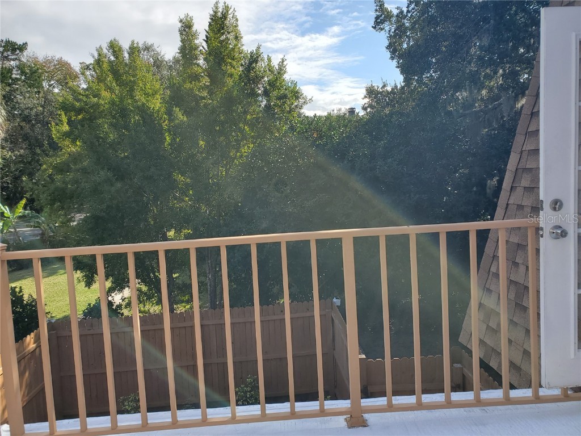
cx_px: 290
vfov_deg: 53.1
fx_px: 436
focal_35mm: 26
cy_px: 218
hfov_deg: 67.3
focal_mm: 4.3
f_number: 2.4
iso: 50
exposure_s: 1/919
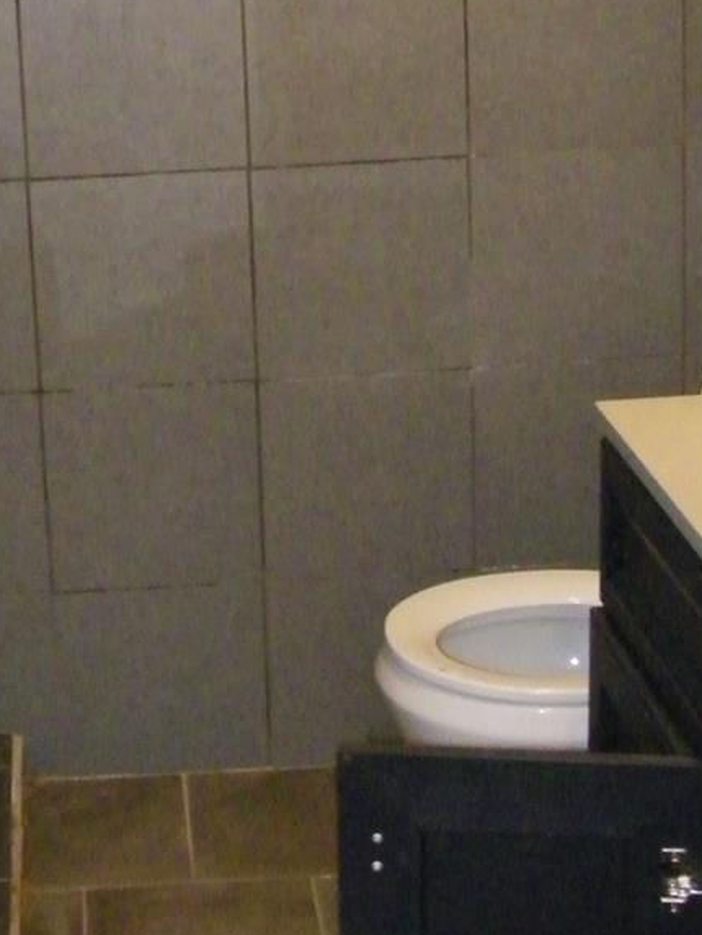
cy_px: 55
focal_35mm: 75
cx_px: 149
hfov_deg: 19.5
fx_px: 2027
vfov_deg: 25.0
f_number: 3.5
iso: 800
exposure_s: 1/30
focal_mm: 5
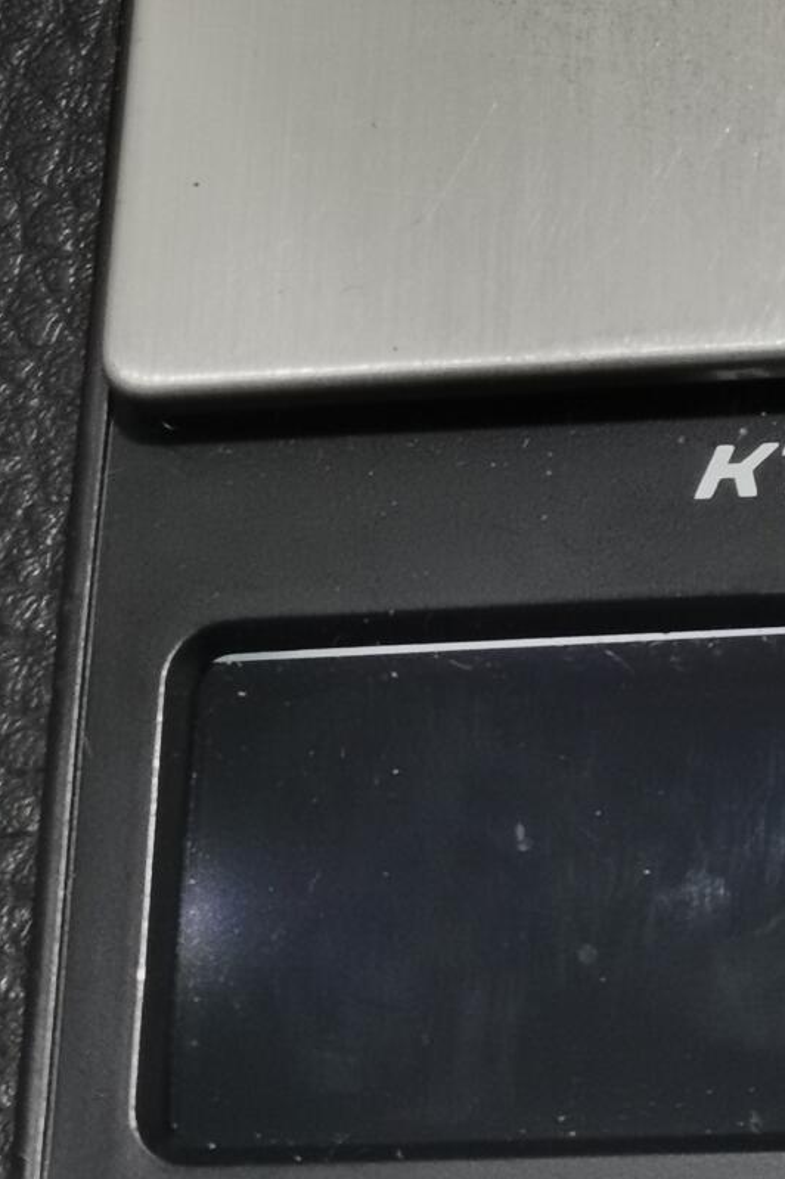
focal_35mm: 143
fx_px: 4681
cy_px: -114
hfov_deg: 9.4
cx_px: 981
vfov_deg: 14.0
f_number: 1.8
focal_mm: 5.58
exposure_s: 1/90
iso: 100
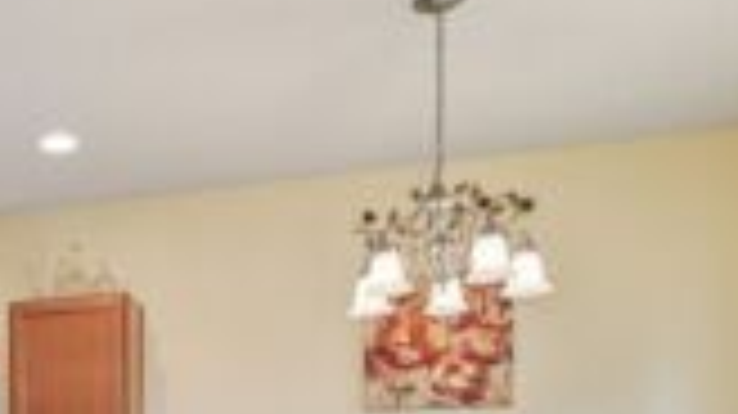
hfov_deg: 43.4
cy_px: 529
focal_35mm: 41
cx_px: 22
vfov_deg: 25.3
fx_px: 802
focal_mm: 16
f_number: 8
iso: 1600
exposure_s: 1/30
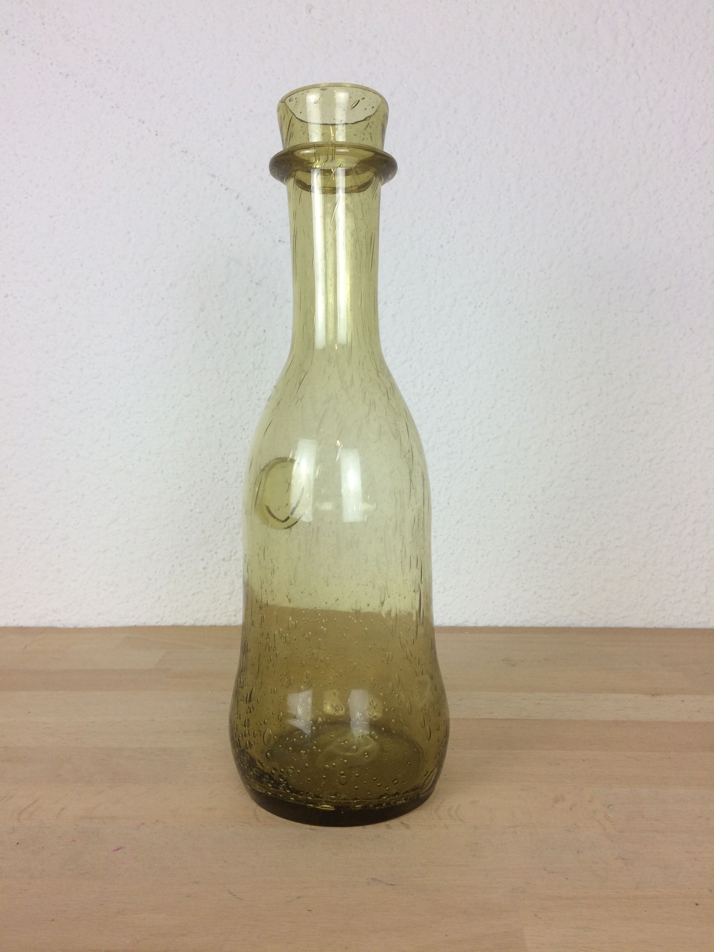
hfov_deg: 48.2
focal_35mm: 29
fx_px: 798
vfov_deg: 61.7
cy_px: 476
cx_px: 357
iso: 50
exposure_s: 1/100
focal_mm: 4.15
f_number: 2.2
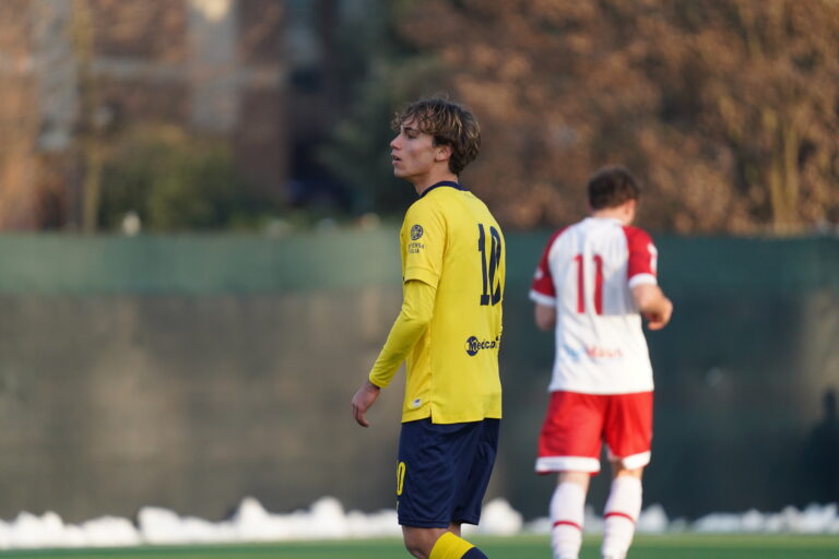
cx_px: 420
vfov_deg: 2.3
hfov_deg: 3.4
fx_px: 13982
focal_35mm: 600
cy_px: 280
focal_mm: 600
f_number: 6.3
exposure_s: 1/1600
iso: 2000
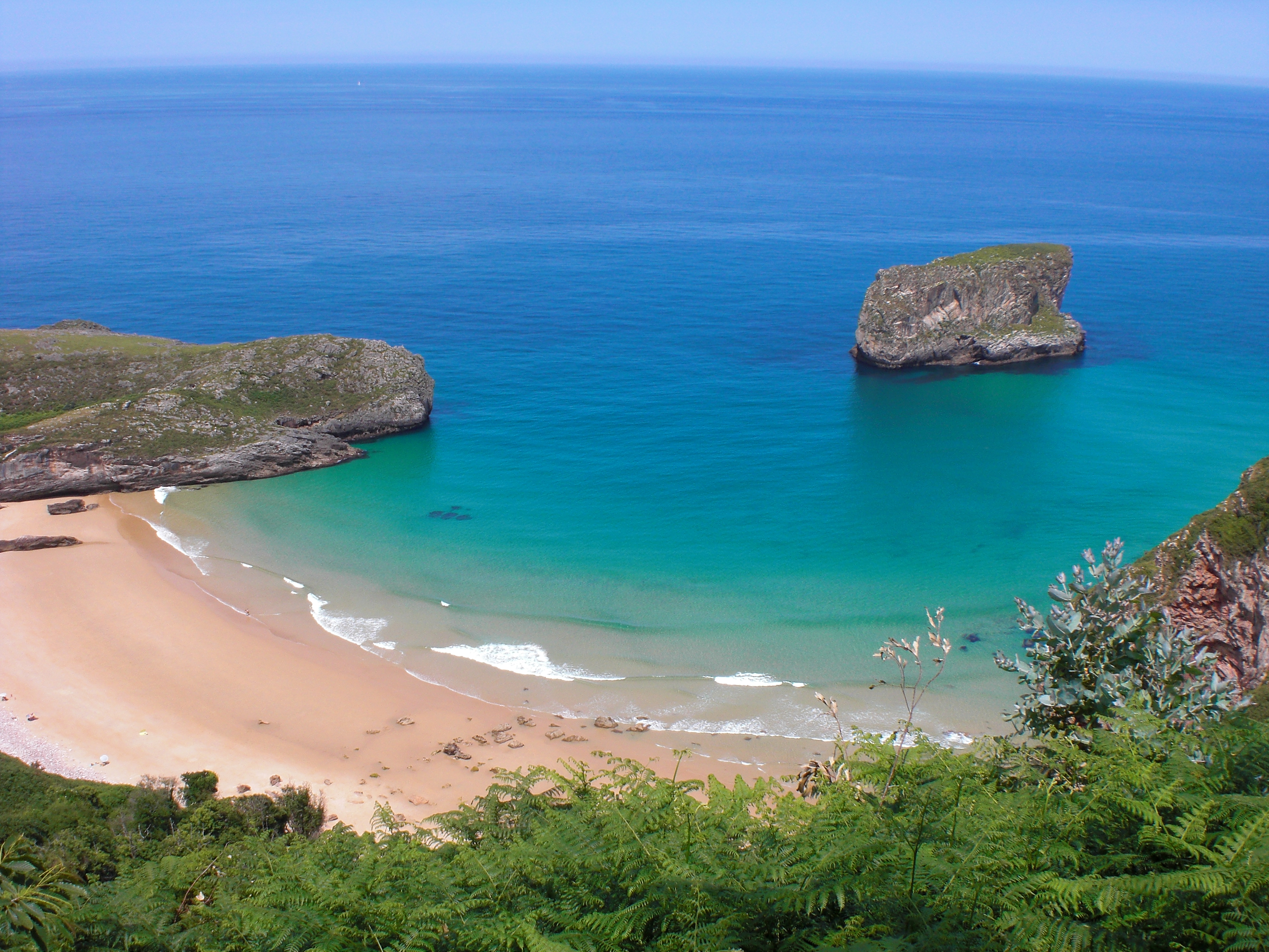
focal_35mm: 38
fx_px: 1393
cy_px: 476
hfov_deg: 49.0
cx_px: 634
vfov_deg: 37.7
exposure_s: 1/400
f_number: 5.6
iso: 64
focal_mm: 6.3
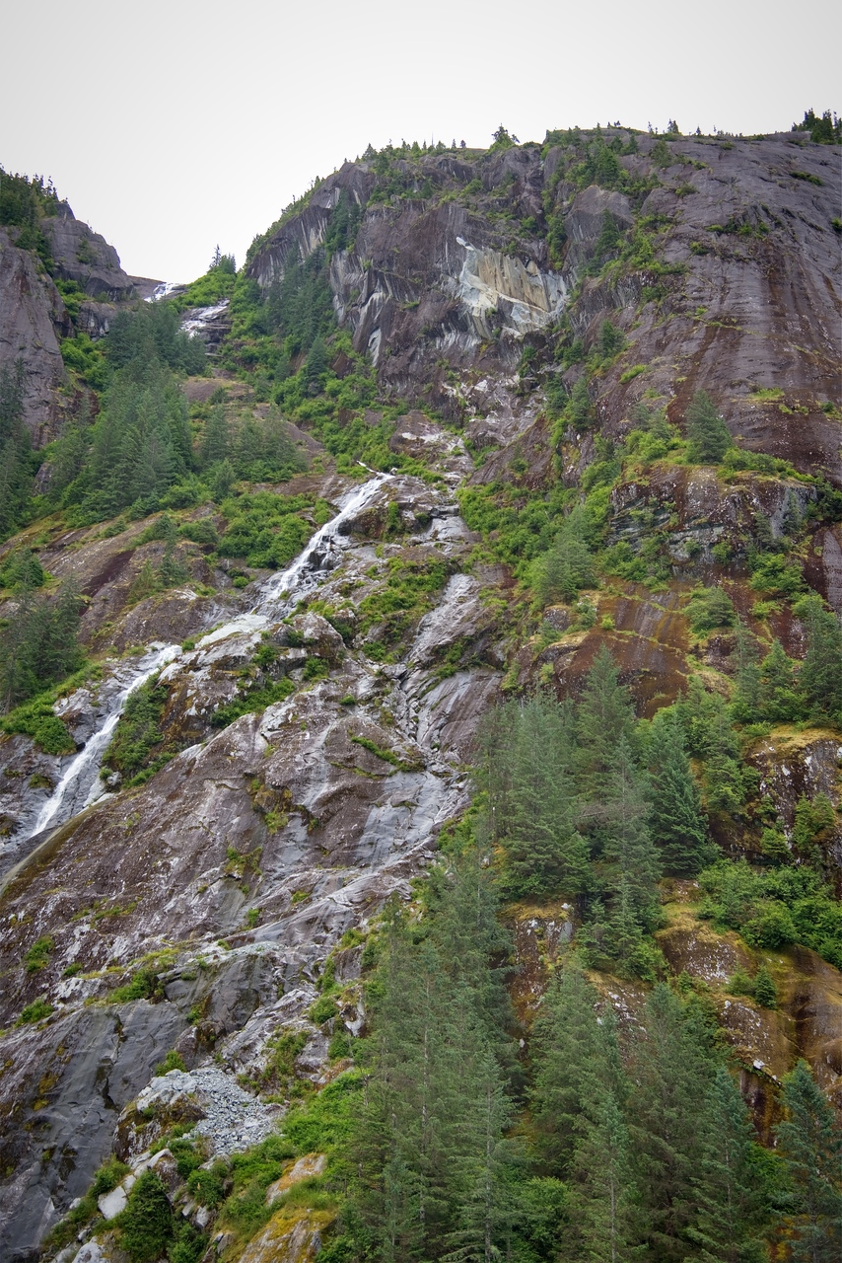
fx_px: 1683
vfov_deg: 41.1
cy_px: 632
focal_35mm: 48
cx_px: 421
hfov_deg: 28.1
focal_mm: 48
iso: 100
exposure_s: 1/100
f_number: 4.5
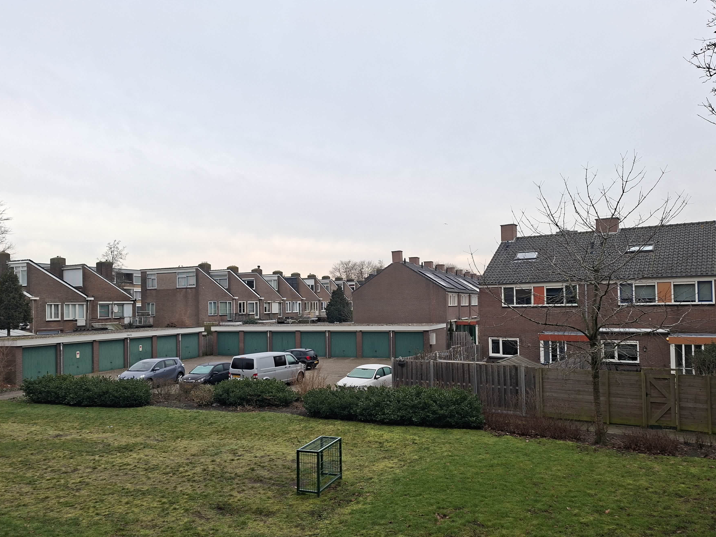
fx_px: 538
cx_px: 348
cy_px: 299
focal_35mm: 26
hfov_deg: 67.3
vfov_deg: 52.9
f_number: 1.8
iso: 50
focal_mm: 5.5
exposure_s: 1/281
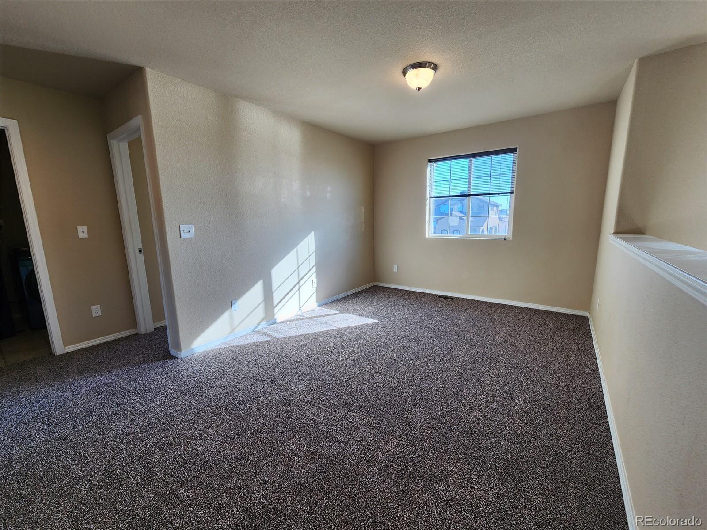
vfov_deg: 89.9
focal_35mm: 13
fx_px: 266
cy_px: 265
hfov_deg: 106.2
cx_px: 354
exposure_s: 1/120
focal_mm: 2.2
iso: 80
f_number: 2.2
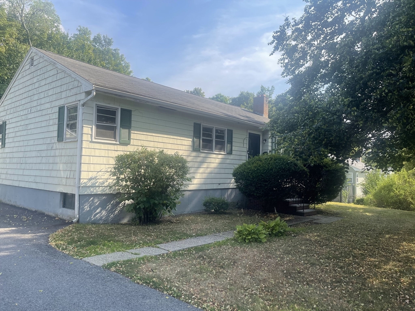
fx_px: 300
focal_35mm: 25
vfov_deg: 54.9
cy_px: 156
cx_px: 208
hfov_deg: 69.4
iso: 32
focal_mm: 5.1
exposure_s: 1/1250
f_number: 1.6
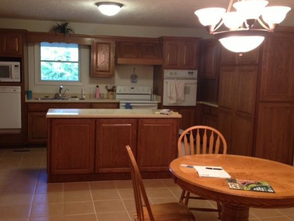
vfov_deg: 34.4
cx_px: 131
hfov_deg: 44.7
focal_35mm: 42
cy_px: 109
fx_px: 357
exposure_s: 1/20
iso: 100
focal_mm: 4.28
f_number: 2.4
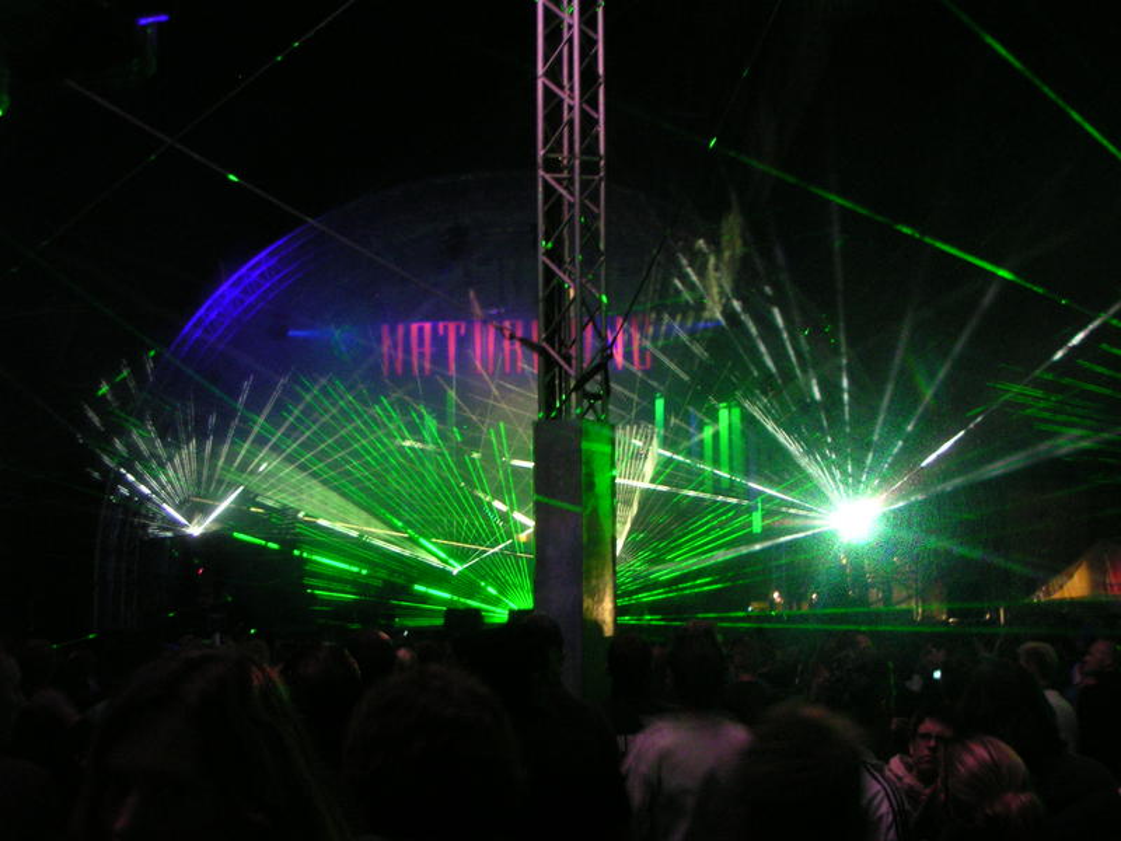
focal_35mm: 38
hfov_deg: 49.0
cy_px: 420
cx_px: 560
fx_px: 1231
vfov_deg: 37.7
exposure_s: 1/15
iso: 200
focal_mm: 6
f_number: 2.8
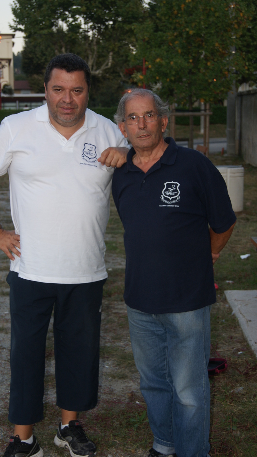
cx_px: 105
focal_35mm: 56
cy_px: 228
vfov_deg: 37.5
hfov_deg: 21.6
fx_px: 673
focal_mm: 35
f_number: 5
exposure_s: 1/80
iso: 160
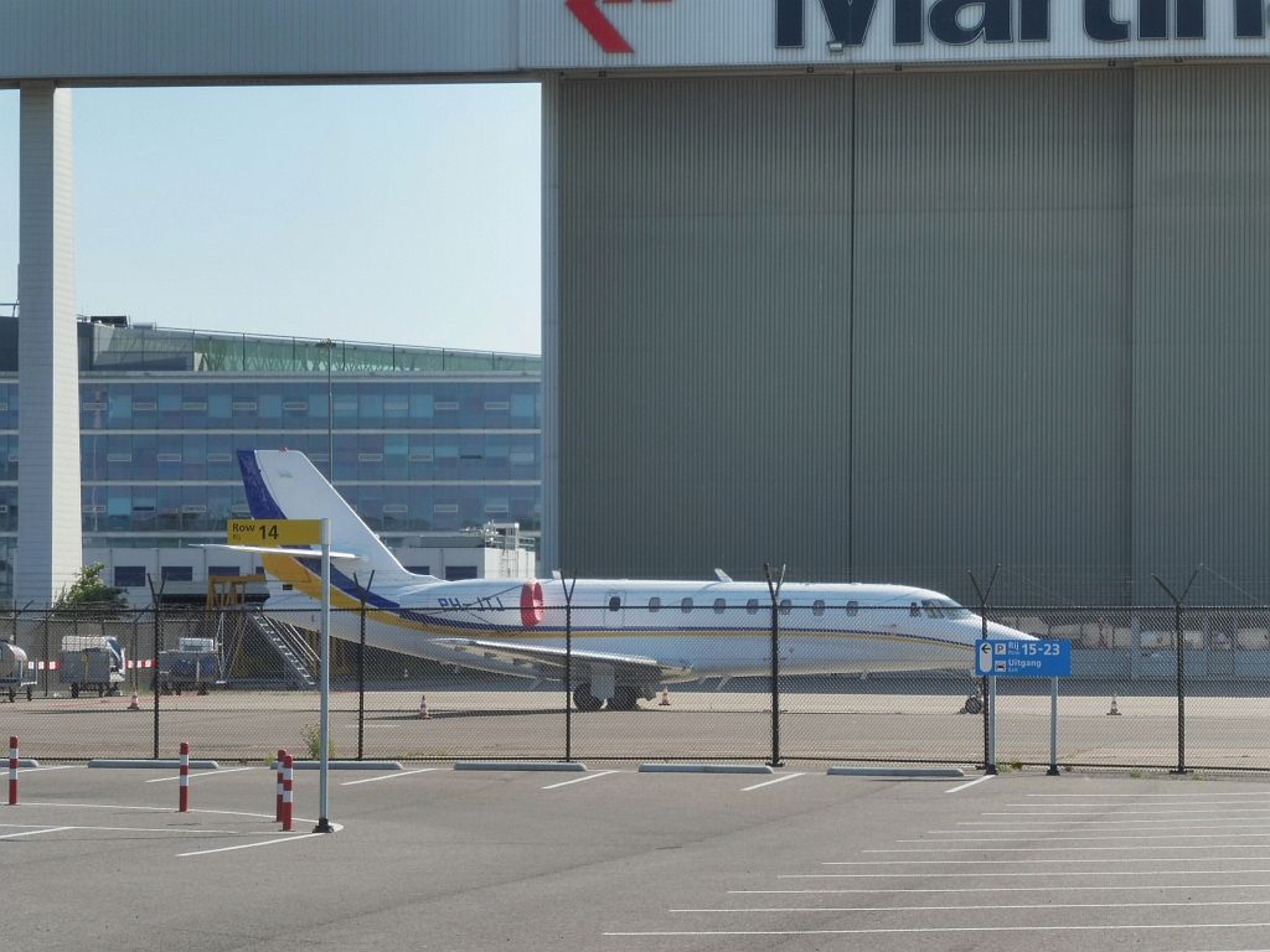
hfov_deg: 14.4
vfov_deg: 10.8
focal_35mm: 137
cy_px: 476
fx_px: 5026
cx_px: 635
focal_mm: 24.4
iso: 100
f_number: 7.1
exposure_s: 1/160
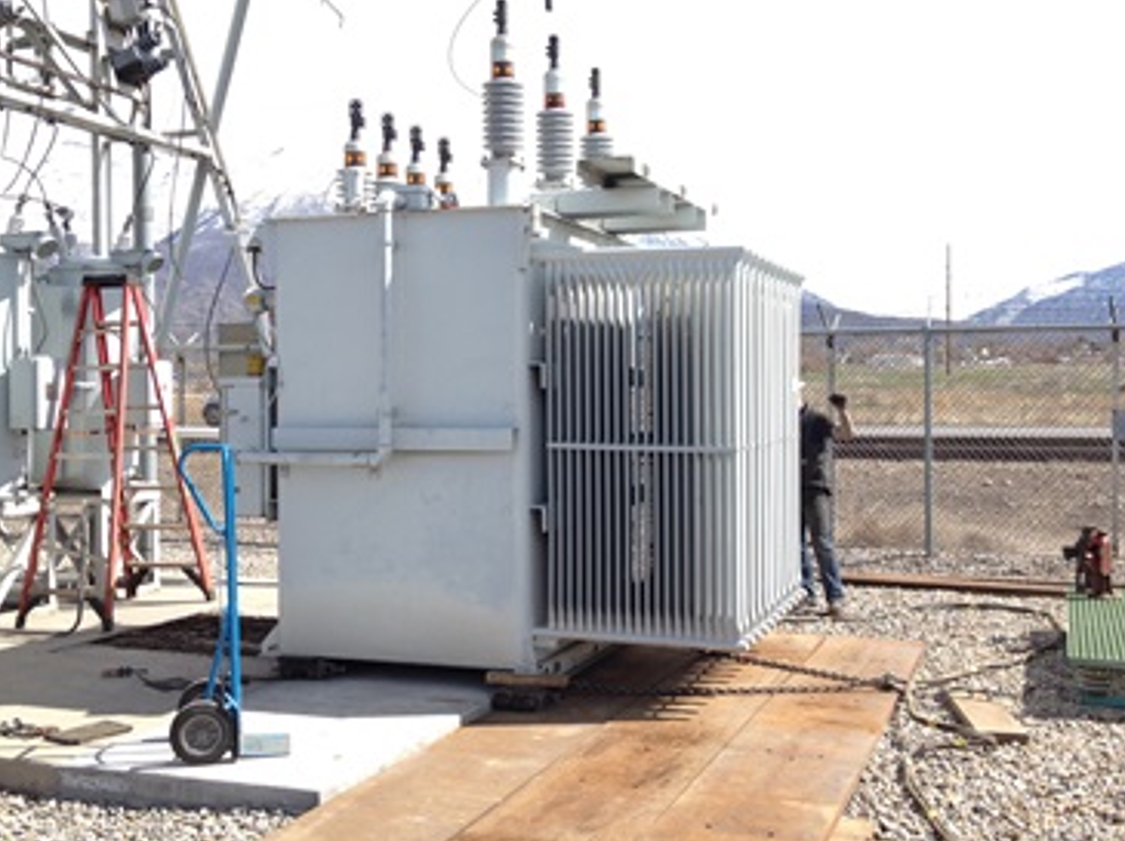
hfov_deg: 43.9
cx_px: 579
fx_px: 1396
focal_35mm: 43
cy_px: 407
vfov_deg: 33.5
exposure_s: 1/986
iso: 50
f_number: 2.4
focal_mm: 4.28
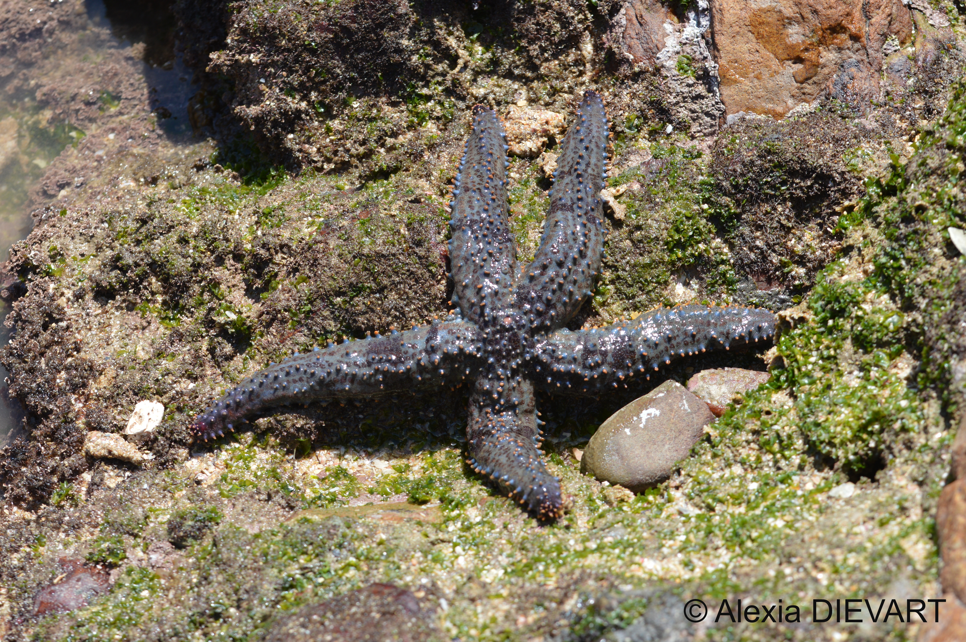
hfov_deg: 15.2
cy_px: 321
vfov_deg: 10.1
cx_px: 483
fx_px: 3619
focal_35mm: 135
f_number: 8
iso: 100
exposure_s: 1/160
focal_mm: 90
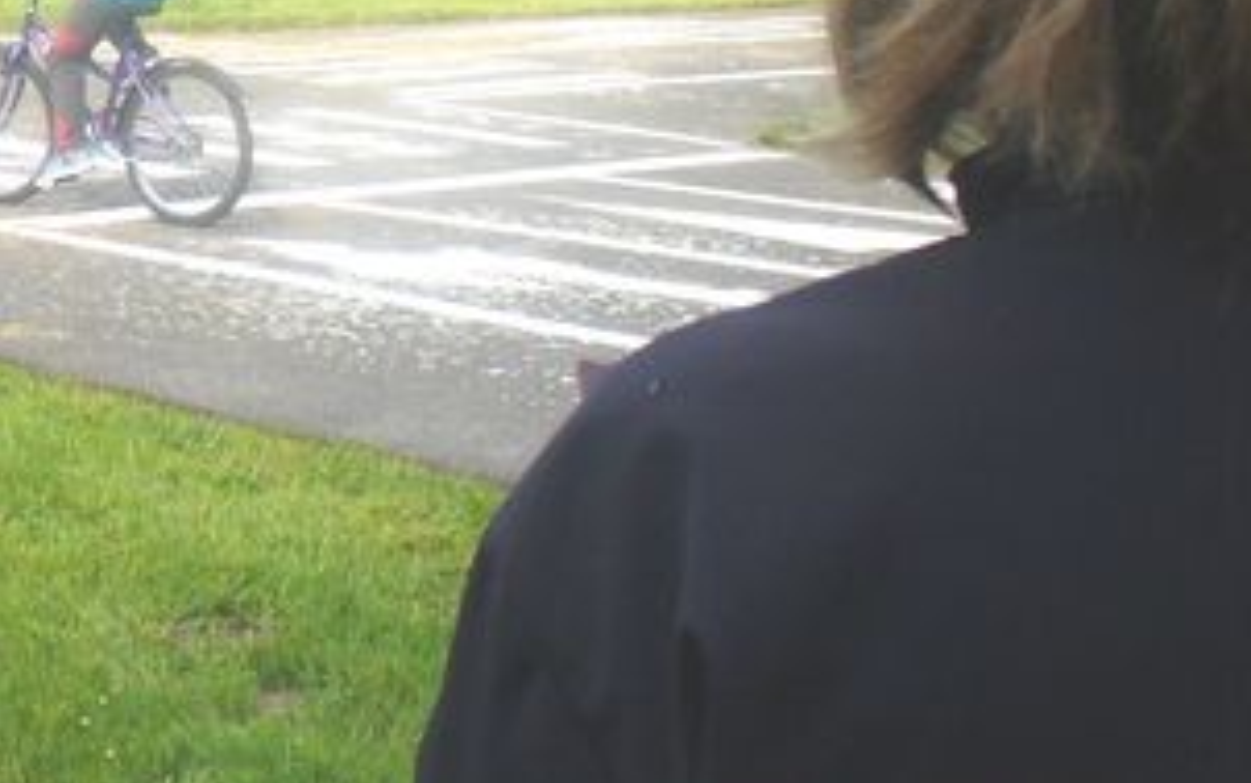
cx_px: 58
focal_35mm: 83
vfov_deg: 15.3
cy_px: -91
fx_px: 2831
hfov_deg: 24.0
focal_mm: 6.1
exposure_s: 1/200
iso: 80
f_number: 5.6
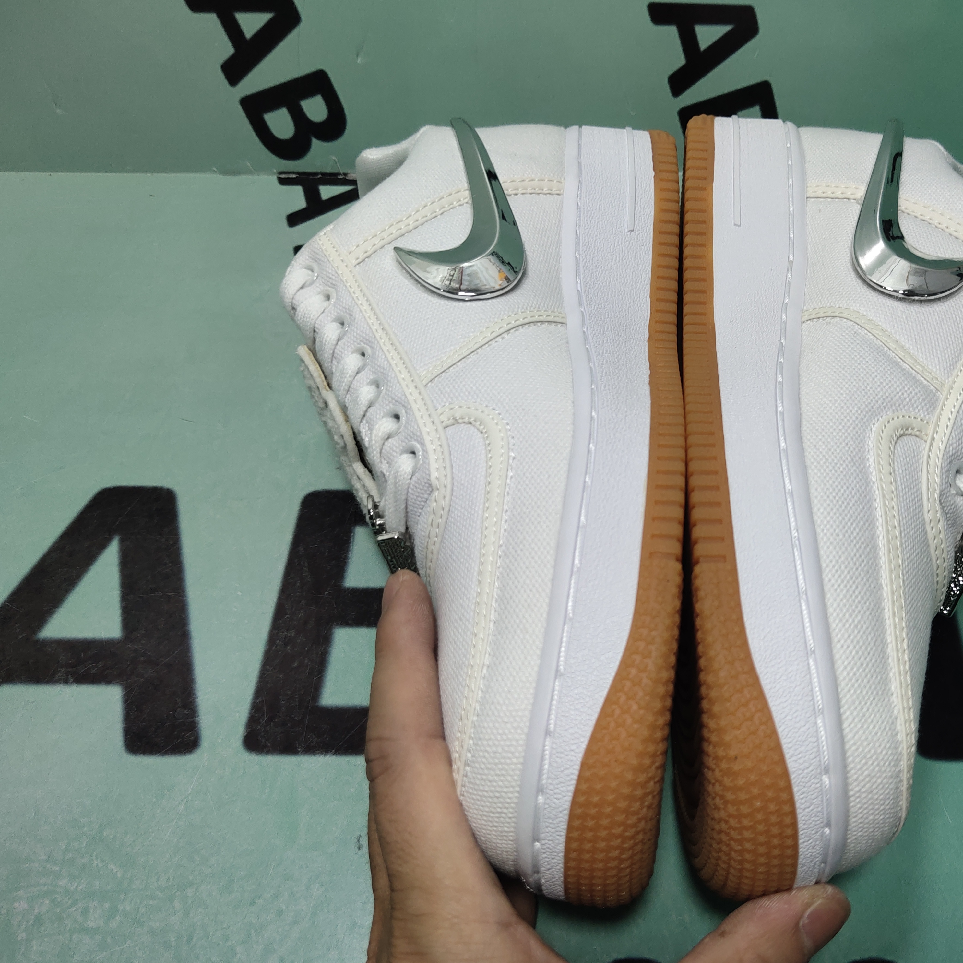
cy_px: 489
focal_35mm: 36
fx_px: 1133
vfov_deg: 46.0
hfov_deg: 45.5
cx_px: 624
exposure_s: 1/101
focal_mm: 4.35
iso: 50
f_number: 1.79
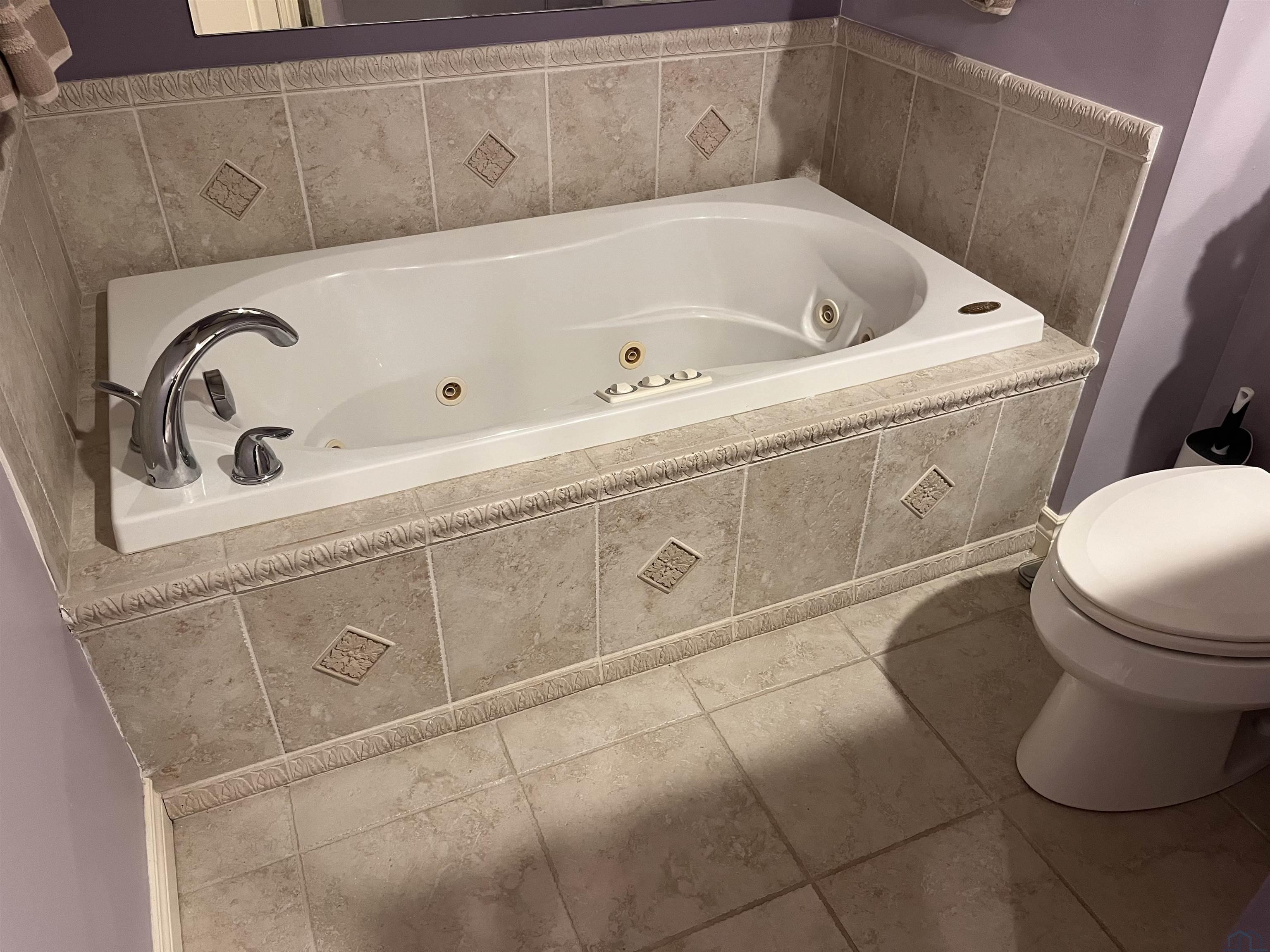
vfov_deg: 53.1
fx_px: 954
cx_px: 635
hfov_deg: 67.3
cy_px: 476
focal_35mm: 26
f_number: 1.6
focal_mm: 5.1
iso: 250
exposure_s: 1/60
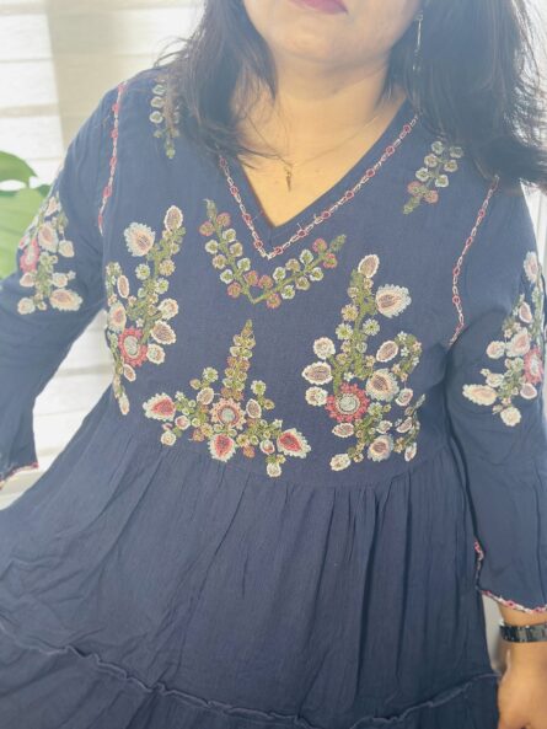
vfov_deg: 39.6
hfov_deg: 30.3
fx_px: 1011
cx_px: 274
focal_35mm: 48
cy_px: 364
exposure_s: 1/44
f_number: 1.78
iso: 400
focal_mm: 6.86
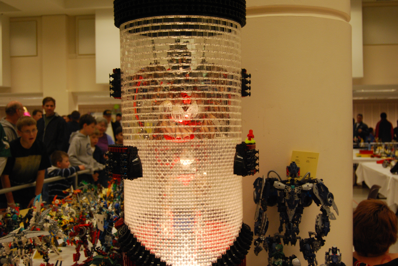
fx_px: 515
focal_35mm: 46
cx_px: 199
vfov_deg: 29.0
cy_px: 133
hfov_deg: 42.3
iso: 800
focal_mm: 31
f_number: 4.5
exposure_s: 1/100
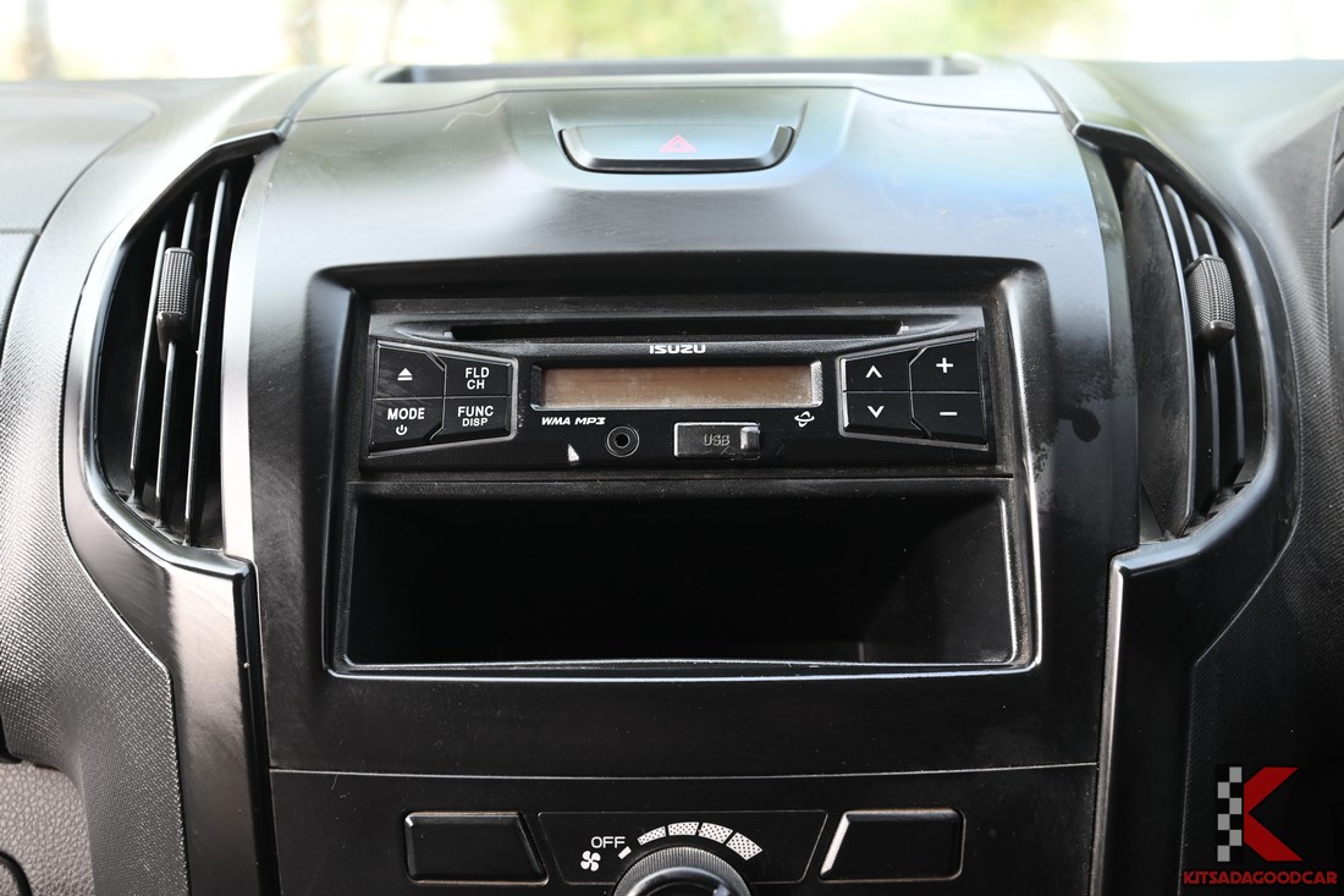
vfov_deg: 38.9
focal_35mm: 34
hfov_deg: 55.8
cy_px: 448
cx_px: 672
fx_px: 1269
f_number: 6.3
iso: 400
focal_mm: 34
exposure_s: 1/60
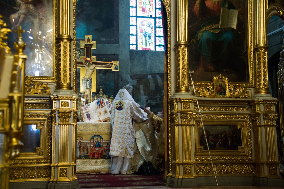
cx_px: 142
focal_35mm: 55
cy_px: 94
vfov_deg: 24.6
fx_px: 434
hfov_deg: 36.2
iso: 2000
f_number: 4.5
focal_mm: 55
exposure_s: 1/50
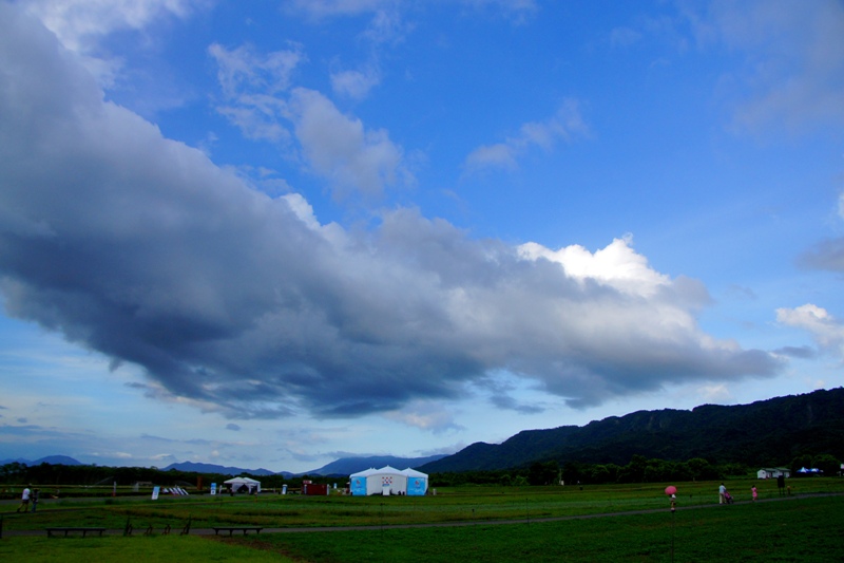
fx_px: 633
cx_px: 422
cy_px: 282
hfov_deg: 67.4
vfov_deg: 47.9
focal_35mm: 27
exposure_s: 1/1250
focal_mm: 18
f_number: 6.3
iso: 200
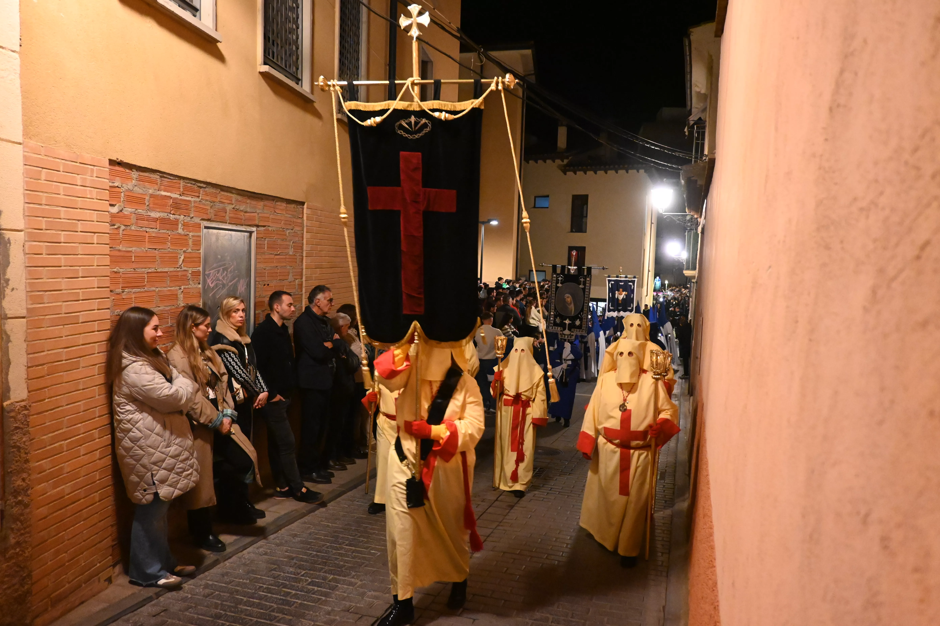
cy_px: 313
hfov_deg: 67.4
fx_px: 705
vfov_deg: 47.9
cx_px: 470
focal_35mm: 27
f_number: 4
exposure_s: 1/60
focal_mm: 18
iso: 6400
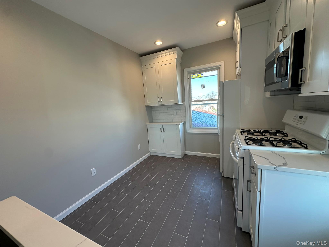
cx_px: 164
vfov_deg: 85.7
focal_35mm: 14
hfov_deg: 102.1
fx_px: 133
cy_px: 124
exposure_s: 1/120
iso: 64
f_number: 2.2
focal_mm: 2.22
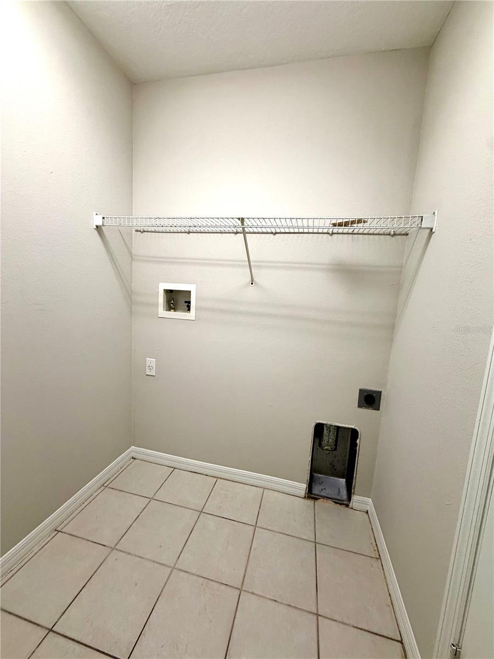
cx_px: 247
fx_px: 266
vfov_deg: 102.1
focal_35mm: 14
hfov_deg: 85.7
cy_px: 330
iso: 160
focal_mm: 2.22
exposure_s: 1/120
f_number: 2.2
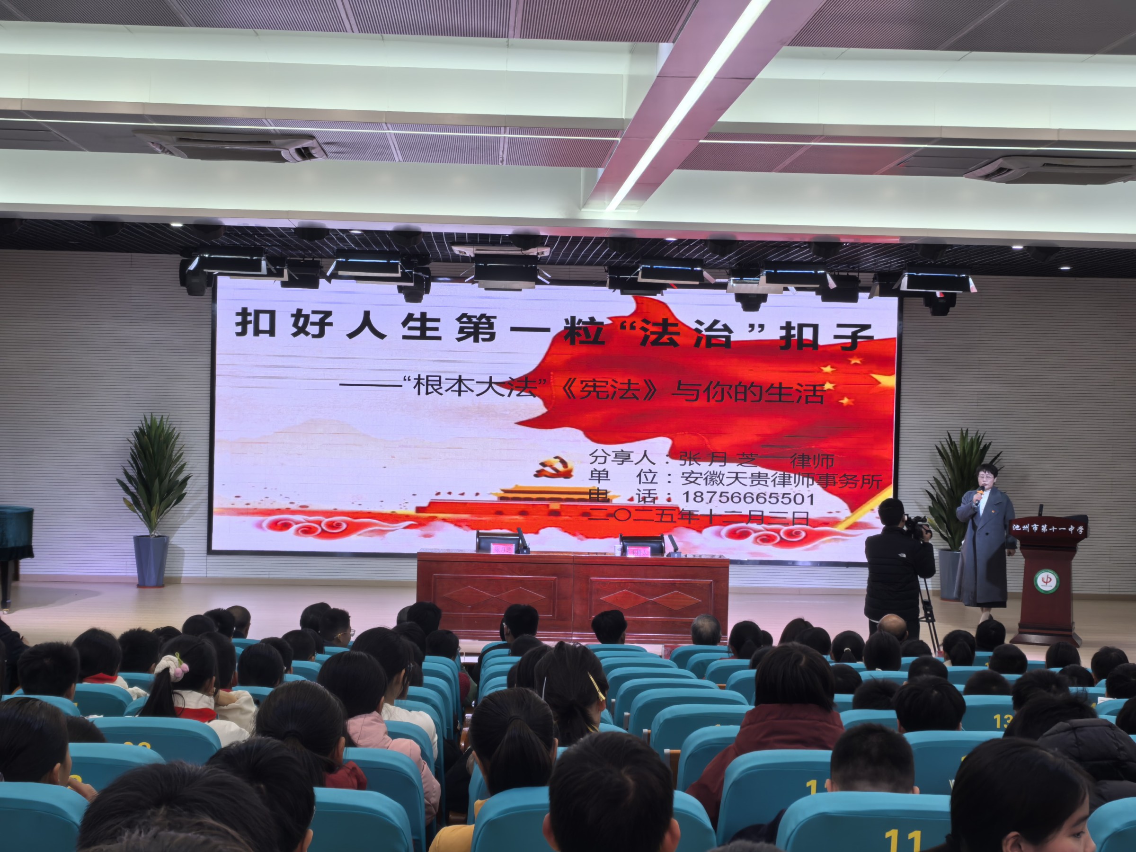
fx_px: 1903
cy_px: 426
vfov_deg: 25.2
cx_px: 568
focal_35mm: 58
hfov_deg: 33.2
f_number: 2
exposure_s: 1/120
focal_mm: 5.75
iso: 100
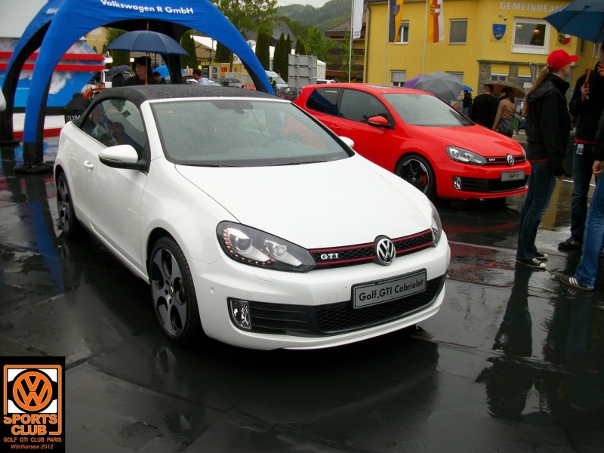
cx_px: 302
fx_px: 593
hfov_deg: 54.0
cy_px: 226
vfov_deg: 41.8
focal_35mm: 34
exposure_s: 1/242
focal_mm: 5.7
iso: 80
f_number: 2.9
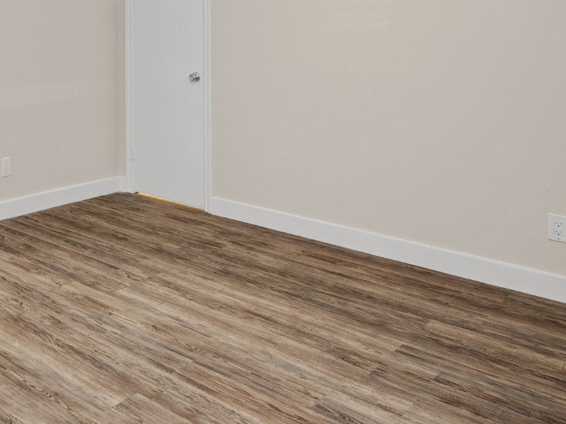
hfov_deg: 42.3
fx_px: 621
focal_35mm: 38
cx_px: 0
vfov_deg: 35.2
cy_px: 30
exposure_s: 1.6
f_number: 8
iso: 160
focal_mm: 16
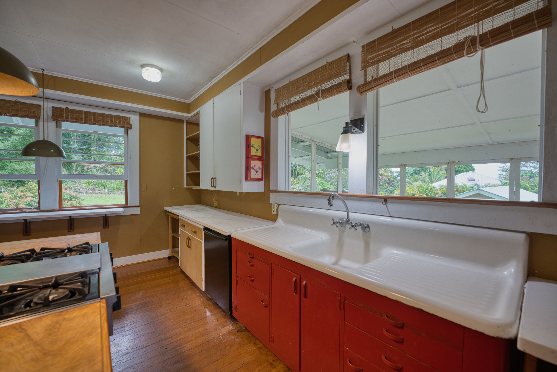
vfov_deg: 81.2
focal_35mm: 14
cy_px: 186
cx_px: 278
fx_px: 217
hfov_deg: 104.2
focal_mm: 14
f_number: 4
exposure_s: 1/20
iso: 50
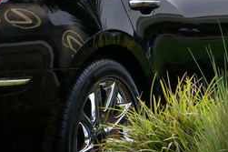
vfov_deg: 5.4
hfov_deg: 8.2
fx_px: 1595
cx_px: 120
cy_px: 33
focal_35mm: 252
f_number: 4.6
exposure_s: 1/125
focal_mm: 16.9
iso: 80
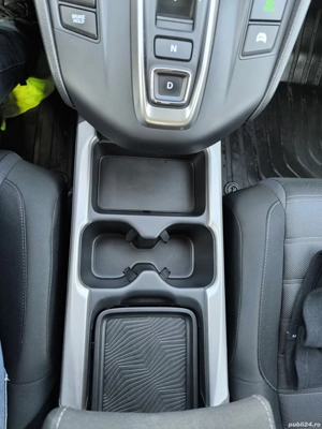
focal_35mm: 23
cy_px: 214
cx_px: 161
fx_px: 285
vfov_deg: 73.9
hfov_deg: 58.9
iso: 640
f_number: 1.65
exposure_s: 1/100
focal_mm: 6.14
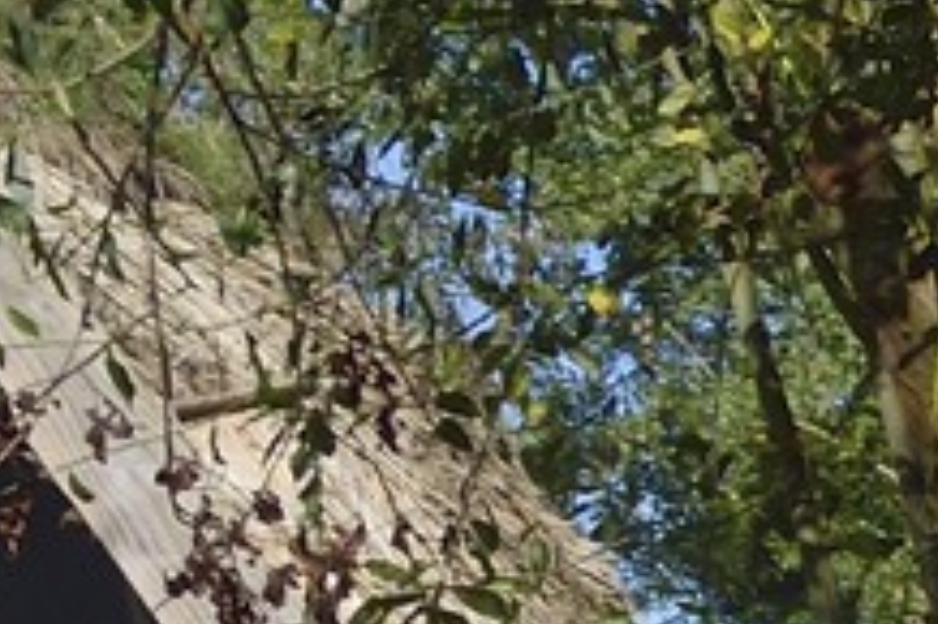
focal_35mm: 176
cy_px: 2117
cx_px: 3313
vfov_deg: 6.7
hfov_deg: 8.5
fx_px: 4582
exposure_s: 1/320
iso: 400
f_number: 16
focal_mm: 24
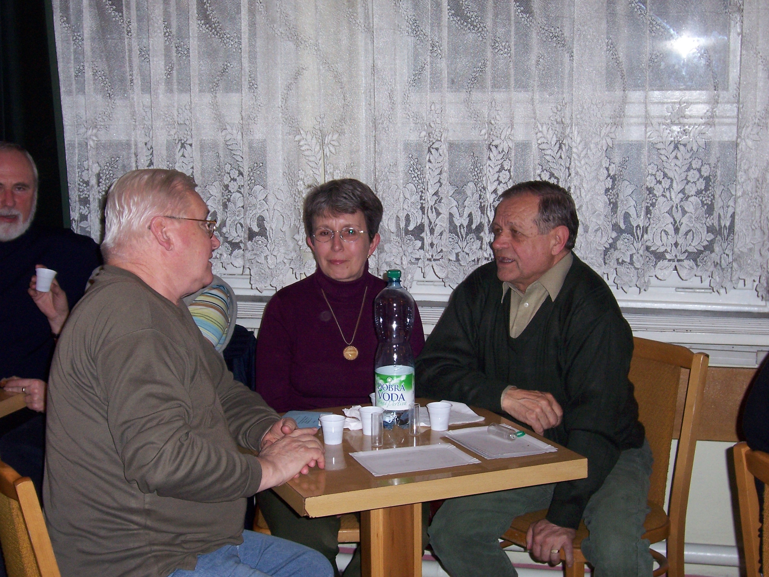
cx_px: 384
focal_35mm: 56
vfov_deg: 26.1
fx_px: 1244
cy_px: 288
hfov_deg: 34.3
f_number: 3.6
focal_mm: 9.6
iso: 160
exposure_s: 1/80
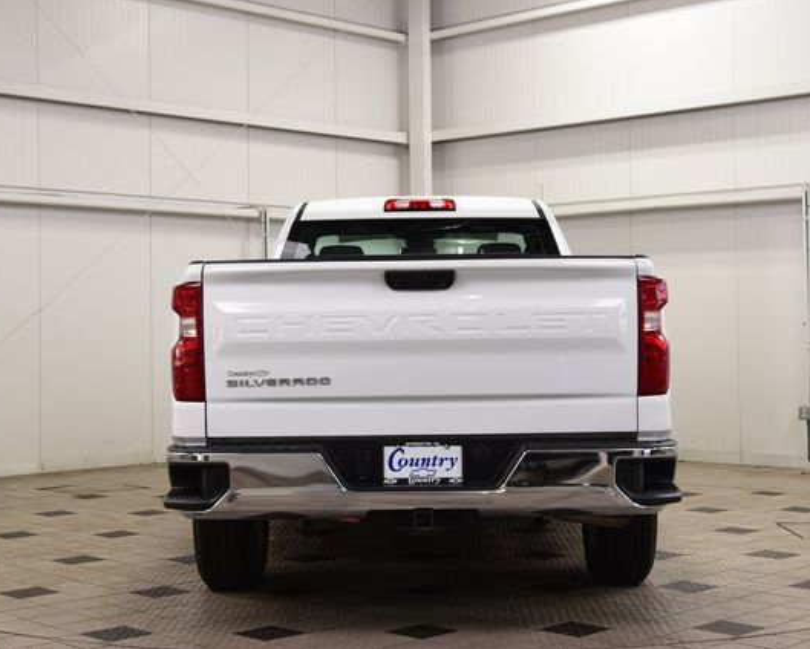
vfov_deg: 25.6
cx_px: 421
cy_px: 324
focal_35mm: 60
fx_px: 1429
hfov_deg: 31.6
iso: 500
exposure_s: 1/30
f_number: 7.1
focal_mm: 35
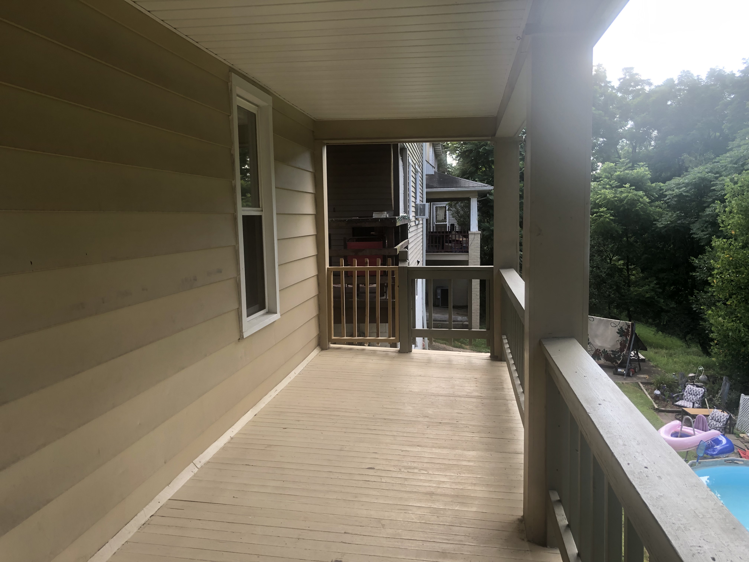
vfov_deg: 49.7
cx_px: 374
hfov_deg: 63.4
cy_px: 281
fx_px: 606
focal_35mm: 28
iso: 20
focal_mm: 3.99
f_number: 1.8
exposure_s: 1/209
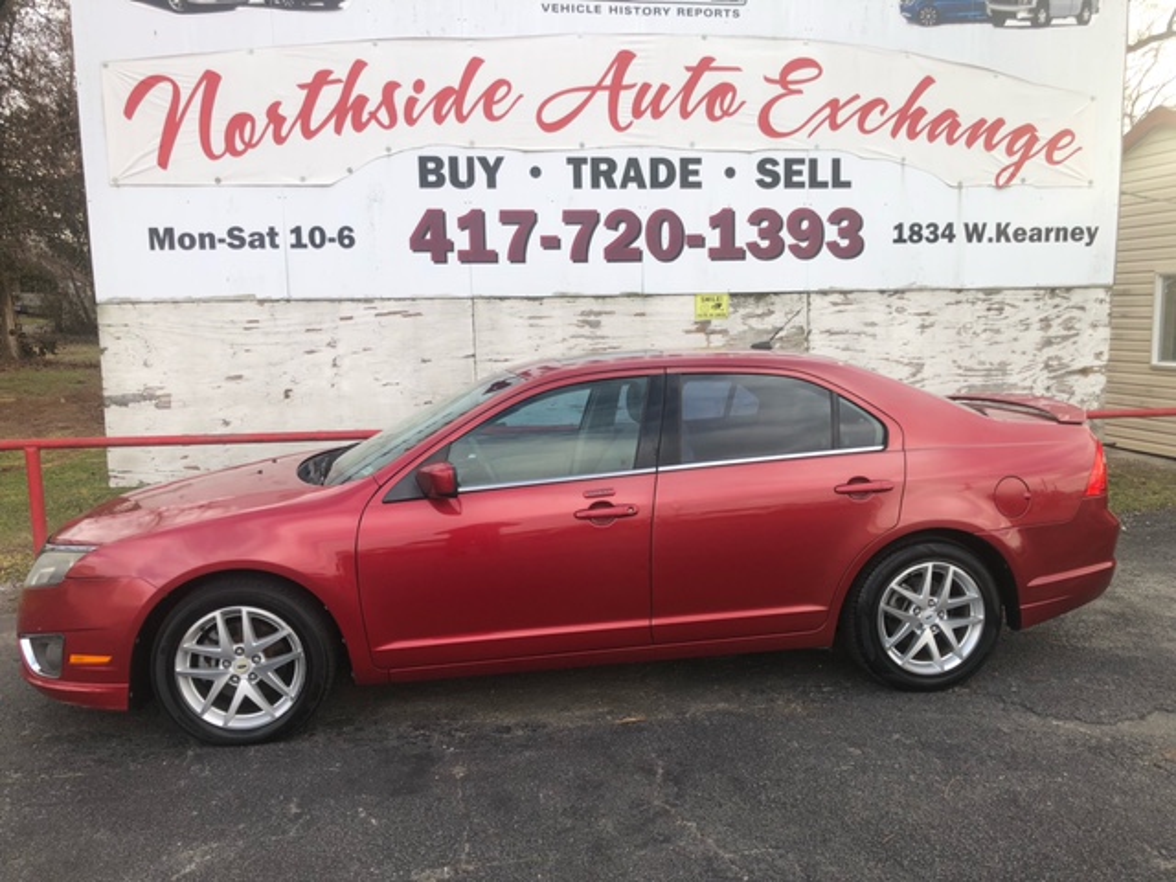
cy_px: 441
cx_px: 588
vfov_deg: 49.7
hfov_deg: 63.4
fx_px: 951
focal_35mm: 28
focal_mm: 3.99
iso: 20
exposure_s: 1/192
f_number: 1.8
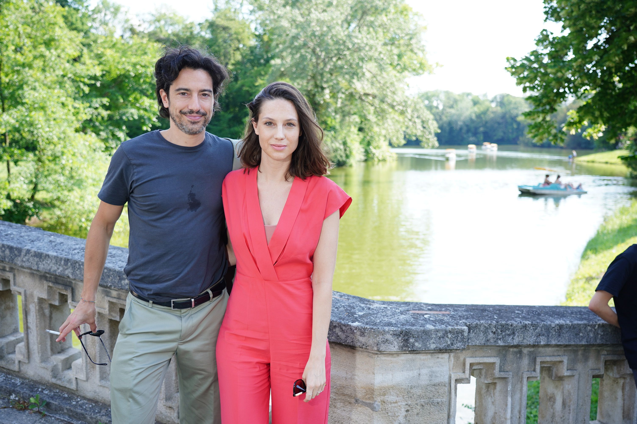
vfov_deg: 37.8
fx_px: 619
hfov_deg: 54.5
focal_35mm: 35
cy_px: 212
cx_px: 318
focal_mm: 35
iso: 100
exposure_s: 1/160
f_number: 4
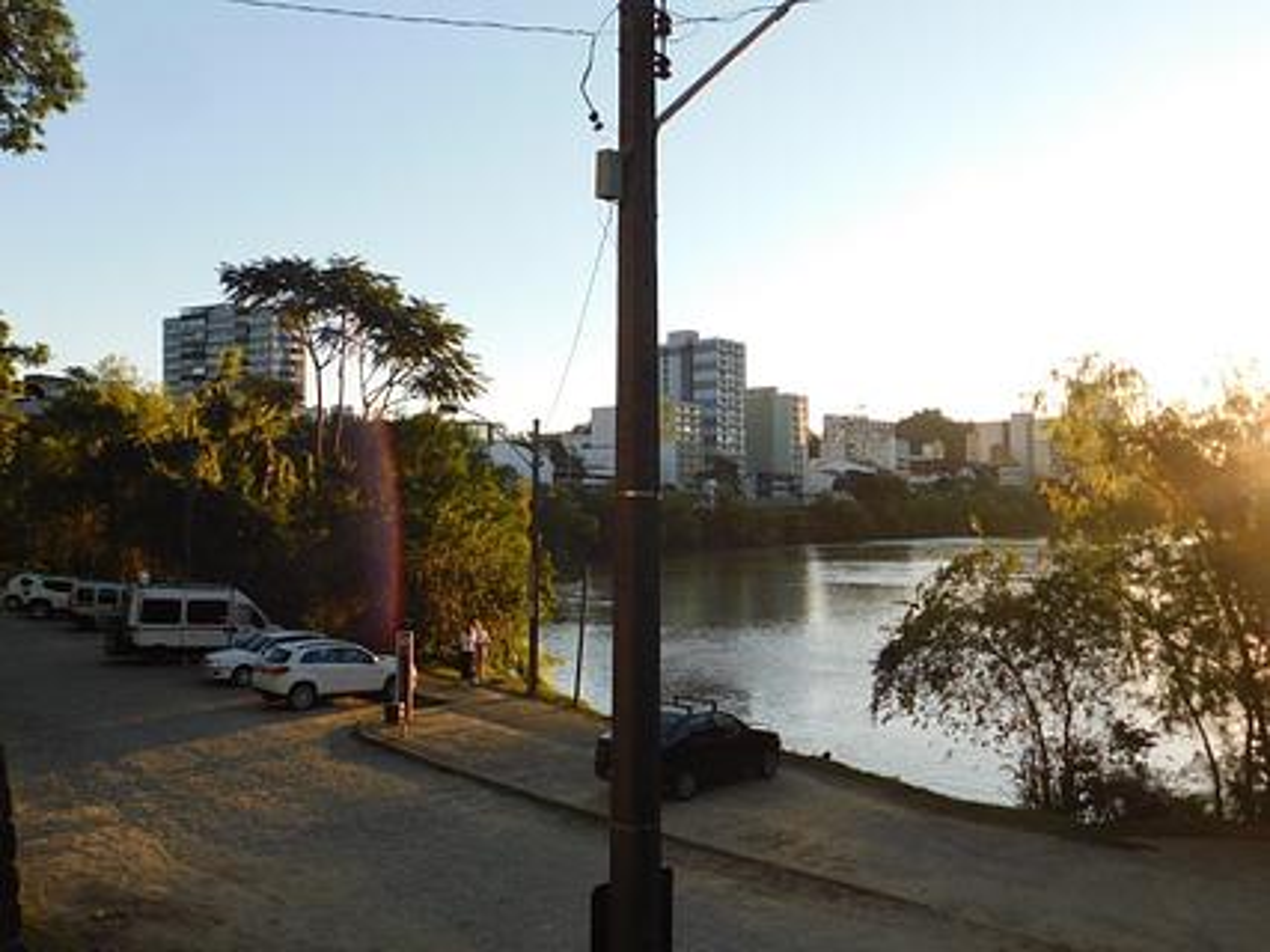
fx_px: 1100
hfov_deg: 60.0
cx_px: 635
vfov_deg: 46.8
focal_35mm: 30
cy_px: 476
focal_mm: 5.3
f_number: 3.2
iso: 125
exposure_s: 1/400
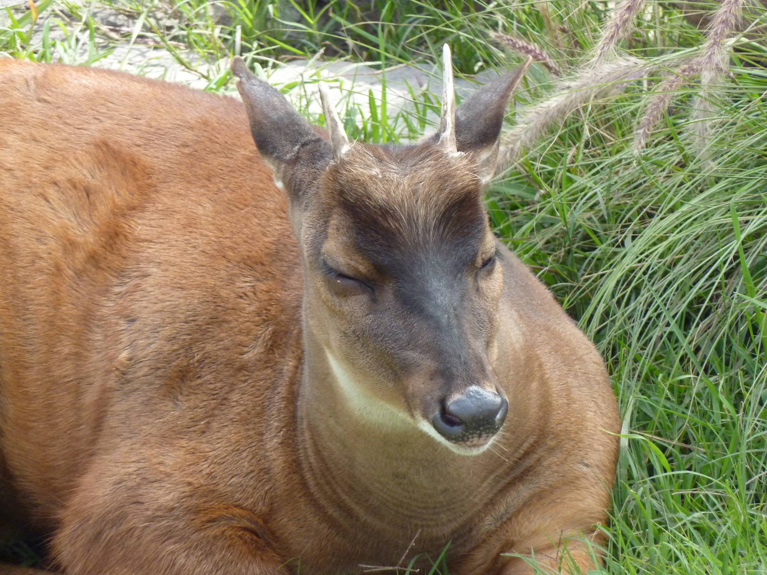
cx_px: 384
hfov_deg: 6.6
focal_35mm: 300
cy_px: 288
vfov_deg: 5.0
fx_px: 6647
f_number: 4.9
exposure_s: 1/250
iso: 320
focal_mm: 49.2
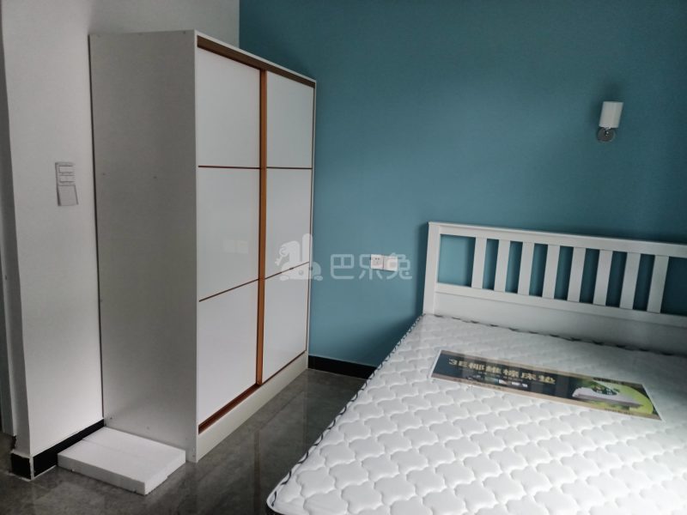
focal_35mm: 25
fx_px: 496
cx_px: 344
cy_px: 258
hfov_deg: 69.4
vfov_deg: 54.9
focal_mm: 4.71
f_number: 1.79
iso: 886
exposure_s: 1/50
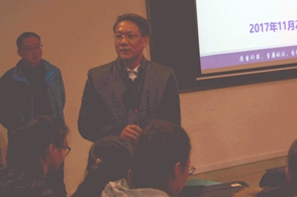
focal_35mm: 98
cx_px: 205
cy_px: 53
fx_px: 807
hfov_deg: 20.8
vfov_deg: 13.9
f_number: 4.8
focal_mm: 30
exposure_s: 1/180
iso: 100
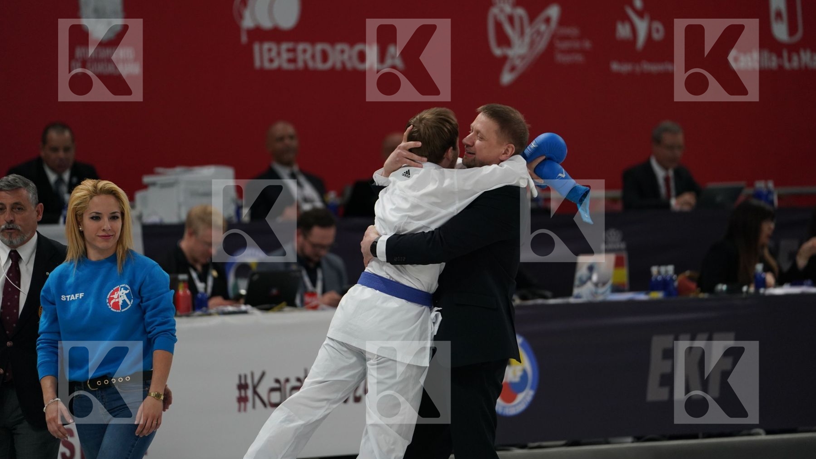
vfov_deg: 5.8
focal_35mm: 210
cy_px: 221
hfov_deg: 10.3
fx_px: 4544
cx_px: 408
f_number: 2.8
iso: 1600
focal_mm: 200
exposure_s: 1/1000
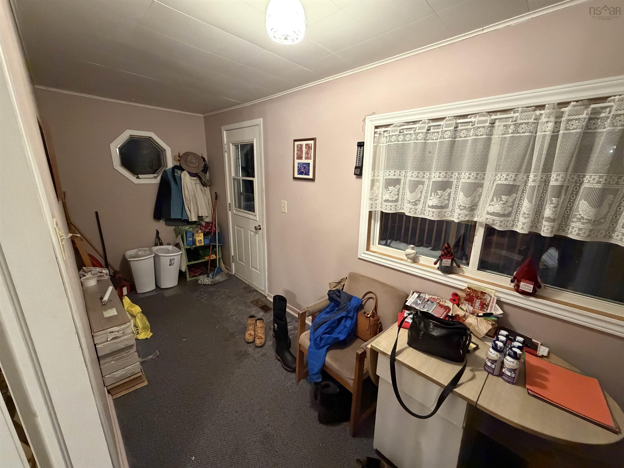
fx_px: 252
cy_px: 234
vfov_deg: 85.7
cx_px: 312
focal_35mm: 14
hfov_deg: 102.1
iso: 1000
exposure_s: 1/60
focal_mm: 2.22
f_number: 2.2
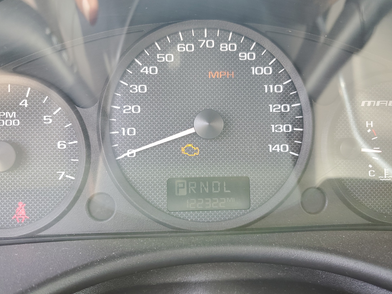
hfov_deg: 65.3
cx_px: 197
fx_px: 306
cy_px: 143
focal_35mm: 27
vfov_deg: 51.4
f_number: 1.5
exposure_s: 1/60.2
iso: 56
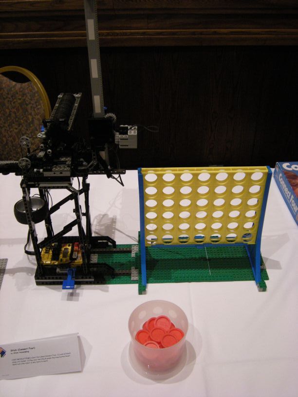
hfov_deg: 37.7
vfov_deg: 49.0
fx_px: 436
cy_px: 198
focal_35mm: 38
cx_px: 149
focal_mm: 6.3
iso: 329
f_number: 3.2
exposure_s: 1/54.4
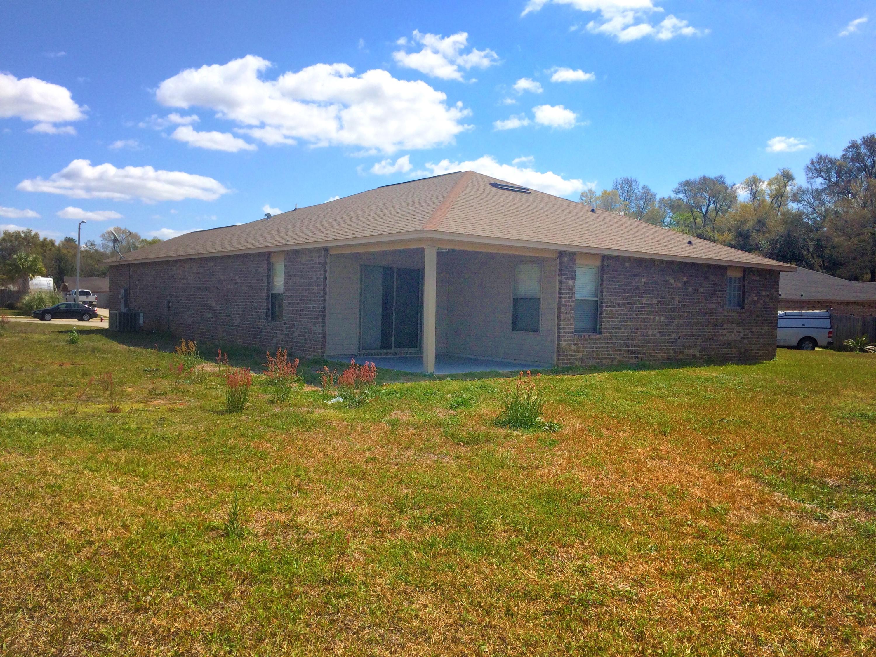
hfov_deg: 61.7
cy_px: 328
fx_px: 734
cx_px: 438
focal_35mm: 29
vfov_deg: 48.2
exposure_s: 1/3425
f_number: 2.2
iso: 32
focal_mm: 4.15
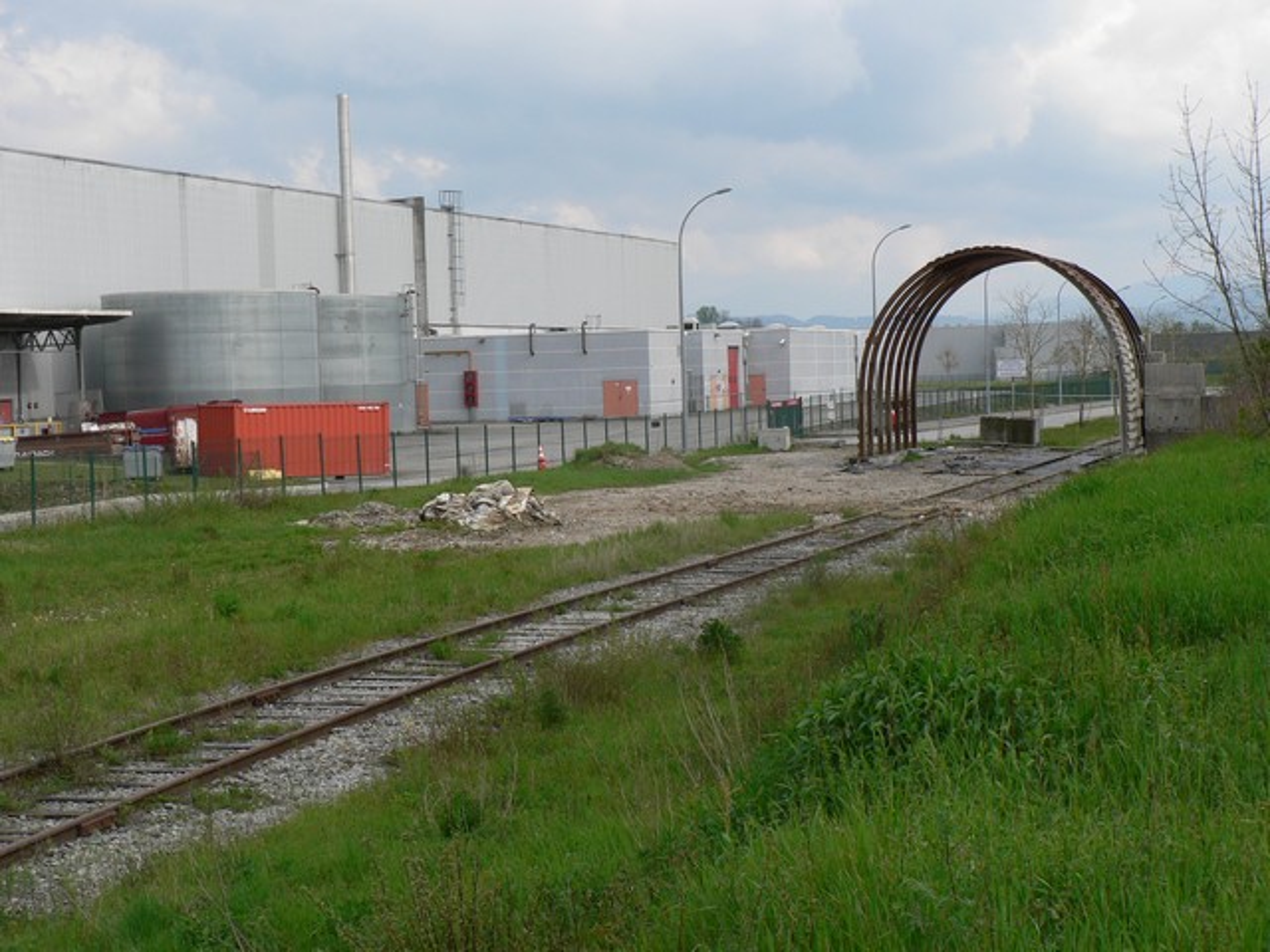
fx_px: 2642
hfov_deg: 27.0
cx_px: 635
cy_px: 476
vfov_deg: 20.4
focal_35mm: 72
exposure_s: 1/320
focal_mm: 12
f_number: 4
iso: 80
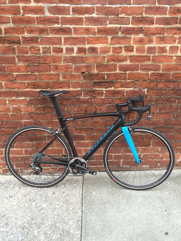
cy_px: 120
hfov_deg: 48.2
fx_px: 202
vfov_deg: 61.7
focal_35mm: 29
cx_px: 90
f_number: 2.2
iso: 32
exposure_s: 1/120
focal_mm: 4.15
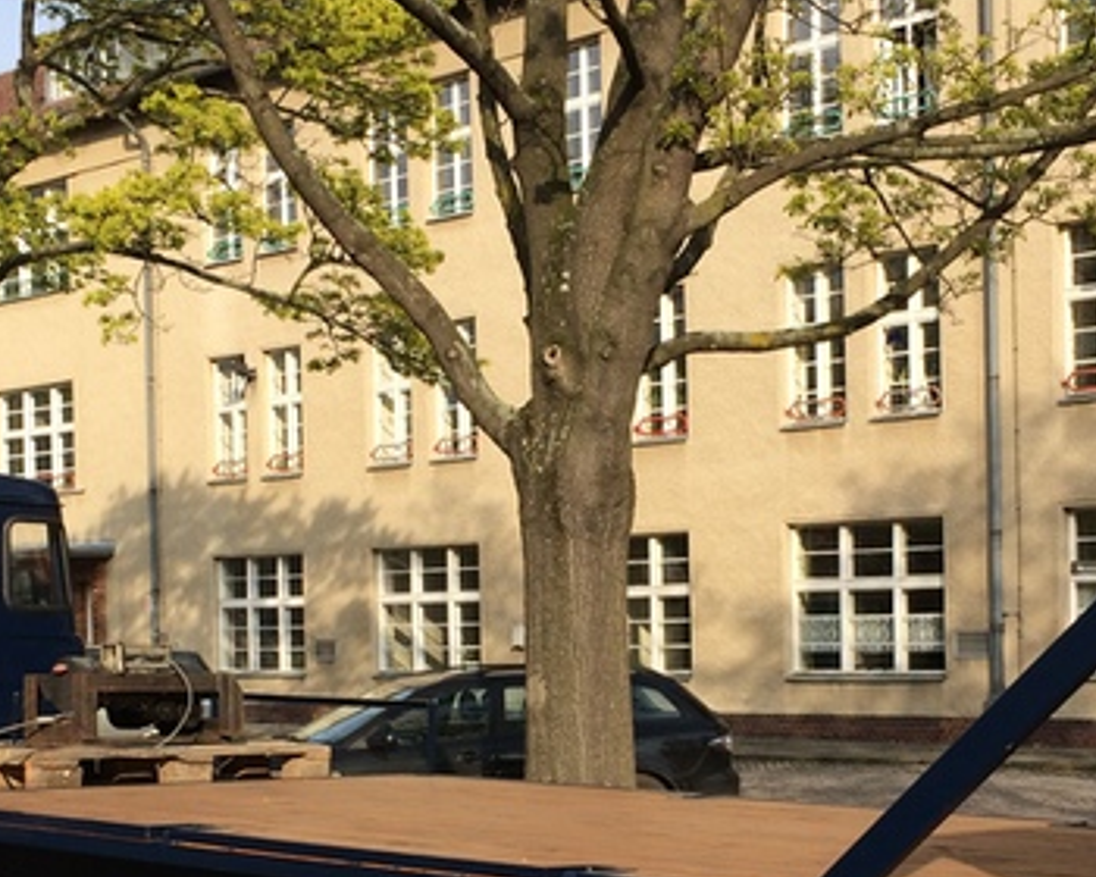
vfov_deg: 22.6
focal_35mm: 67
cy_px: 648
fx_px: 2173
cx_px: 551
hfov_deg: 28.3
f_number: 2.2
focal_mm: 4.12
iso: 32
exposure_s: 1/1414
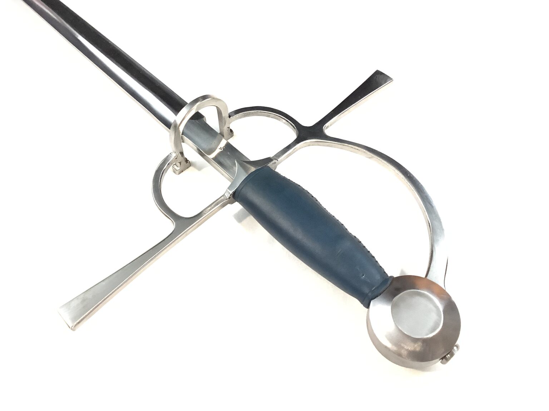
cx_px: 274
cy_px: 206
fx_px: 492
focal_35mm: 31
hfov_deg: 58.4
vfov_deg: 45.4
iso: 400
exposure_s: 1/60
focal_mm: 3.3
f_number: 2.4
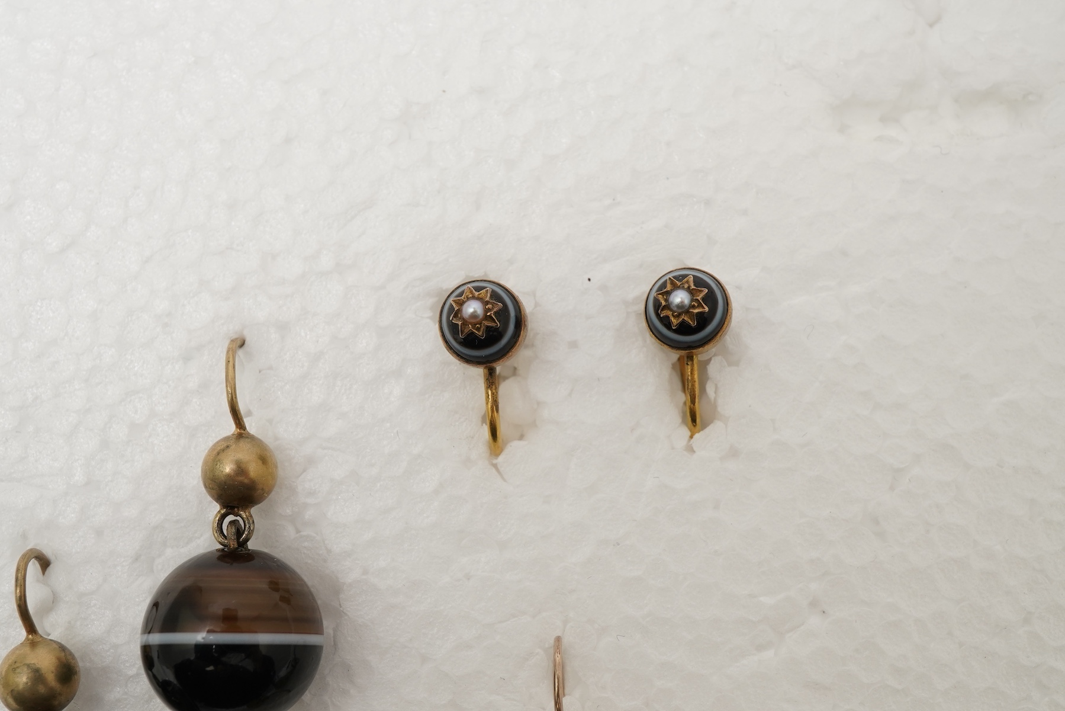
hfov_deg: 43.6
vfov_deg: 29.9
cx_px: 532
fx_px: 1331
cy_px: 356
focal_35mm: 45
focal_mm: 30
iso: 500
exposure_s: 1/100
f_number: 20
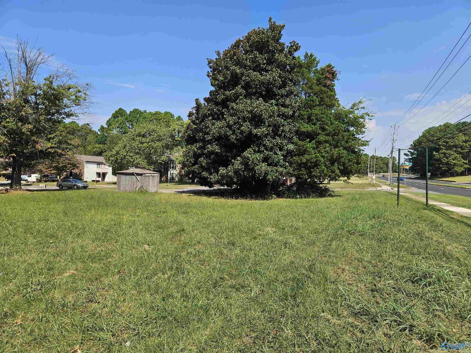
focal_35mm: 23
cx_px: 236
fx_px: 313
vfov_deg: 58.9
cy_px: 176
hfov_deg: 73.9
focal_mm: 5.4
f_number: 1.8
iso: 25
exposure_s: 1/2122
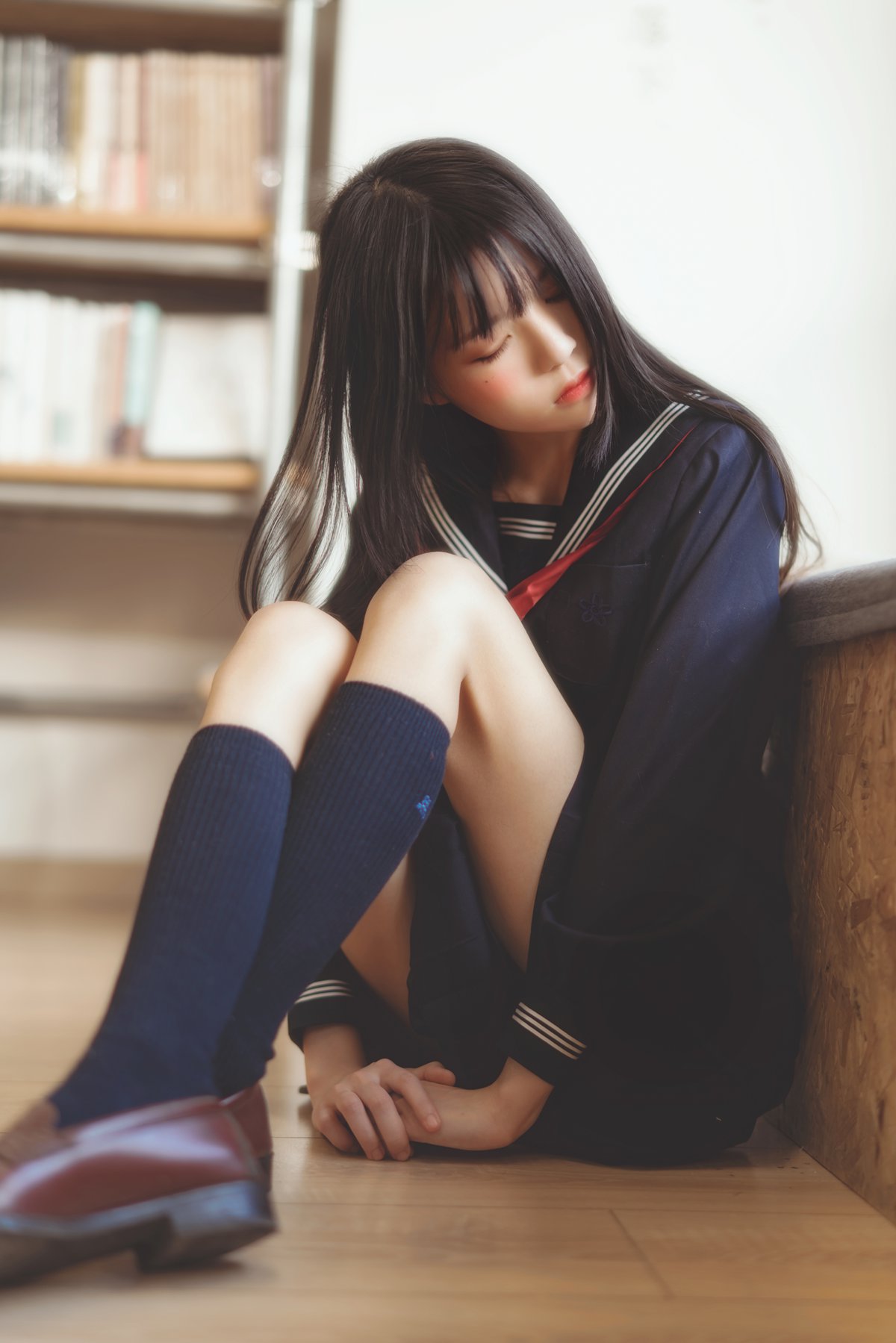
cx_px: 448
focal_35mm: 50
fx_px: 1866
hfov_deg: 27.0
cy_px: 672
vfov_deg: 39.6
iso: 160
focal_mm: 50
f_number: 1.4
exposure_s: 1/100
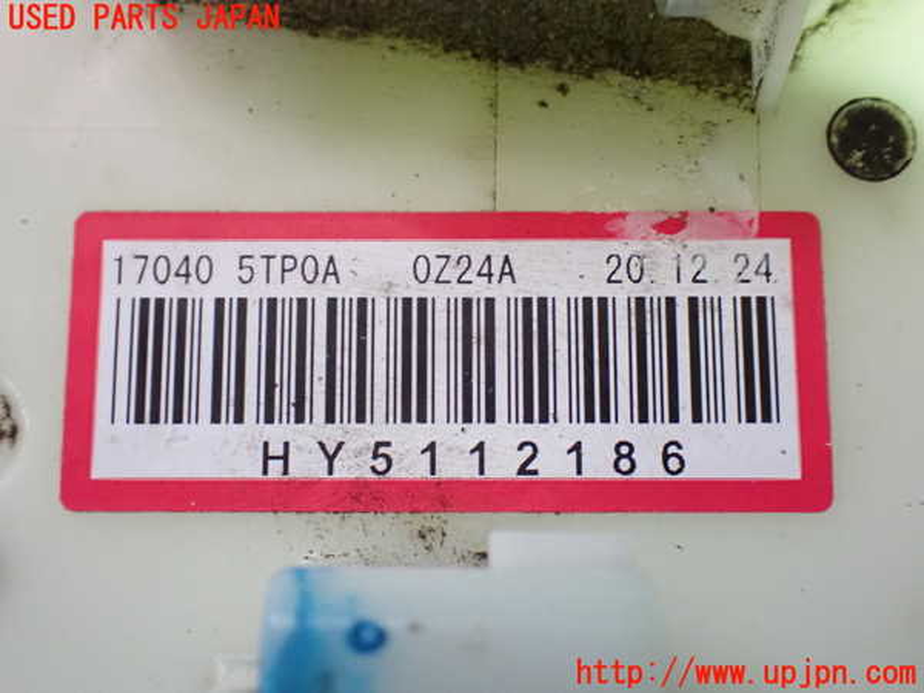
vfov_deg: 35.1
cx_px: 462
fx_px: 1094
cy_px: 346
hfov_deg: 45.8
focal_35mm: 41
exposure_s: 1/40
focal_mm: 7.31
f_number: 2.8
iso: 1600
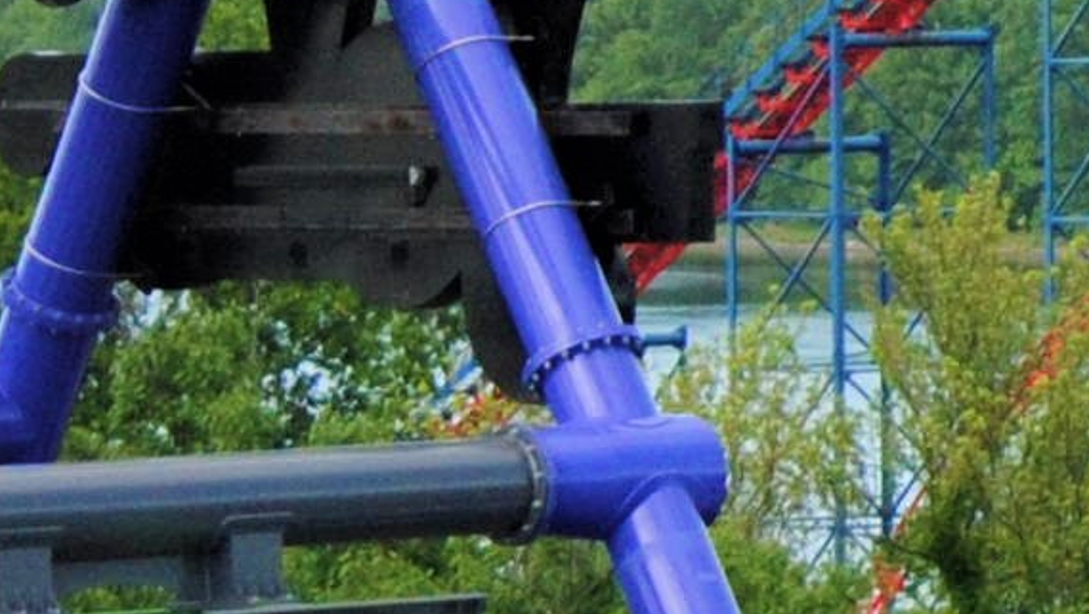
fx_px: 14818
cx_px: 3313
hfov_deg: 4.1
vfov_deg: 2.4
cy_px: -363
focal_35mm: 513
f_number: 5
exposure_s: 1/800
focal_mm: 48
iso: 400
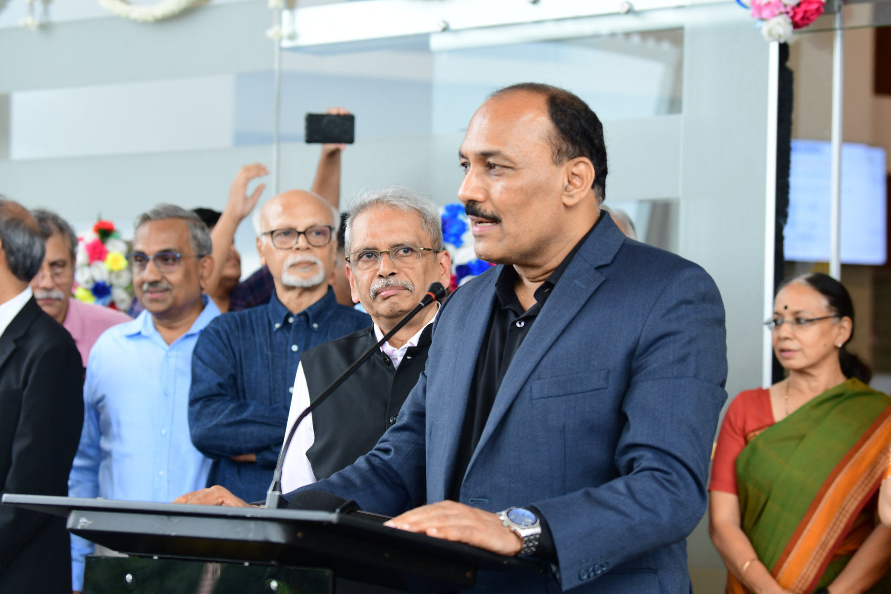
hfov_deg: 19.5
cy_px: 297
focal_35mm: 105
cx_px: 446
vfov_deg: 13.0
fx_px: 2599
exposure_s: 1/160
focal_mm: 70
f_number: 4
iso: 500
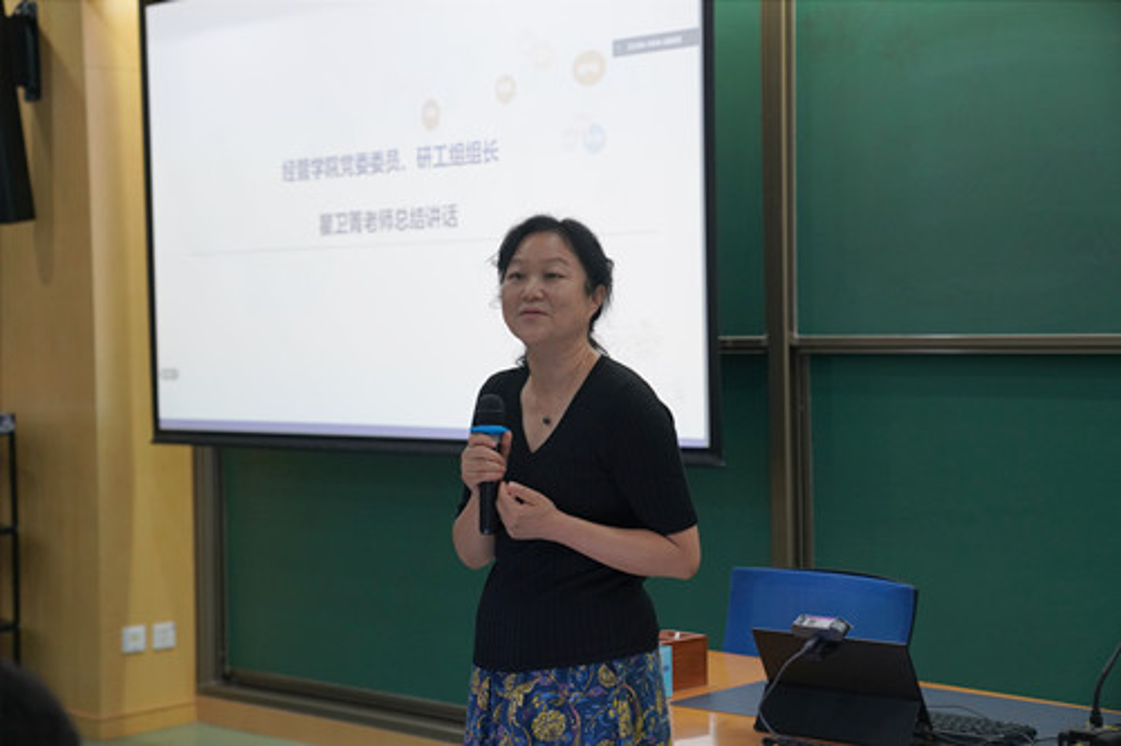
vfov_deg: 19.4
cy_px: 373
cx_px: 560
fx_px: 2179
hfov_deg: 28.9
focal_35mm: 70
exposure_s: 1/160
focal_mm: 70
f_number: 4
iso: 2500
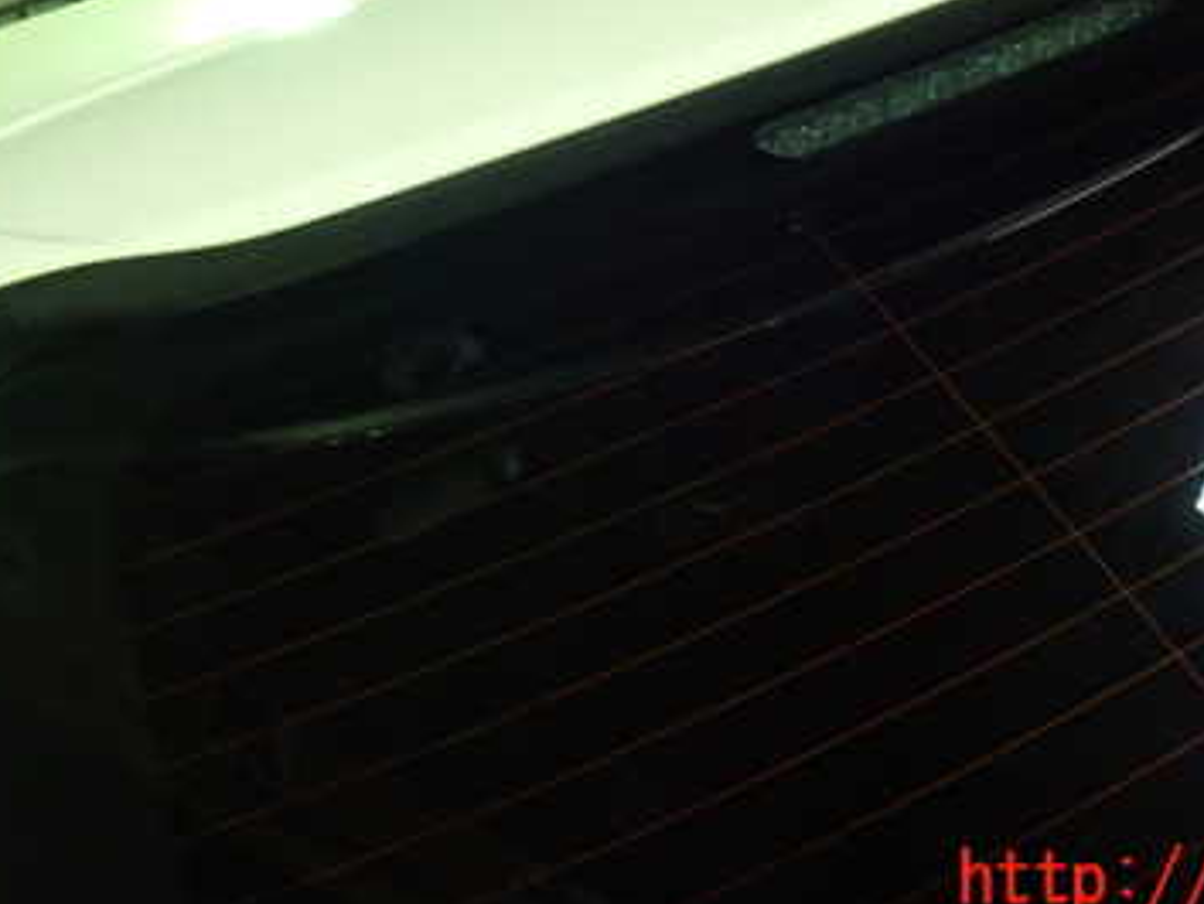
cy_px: 157
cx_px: 706
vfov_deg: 27.9
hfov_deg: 37.4
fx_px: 1774
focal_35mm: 51
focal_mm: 5.4
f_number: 2.3
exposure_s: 1/30
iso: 320
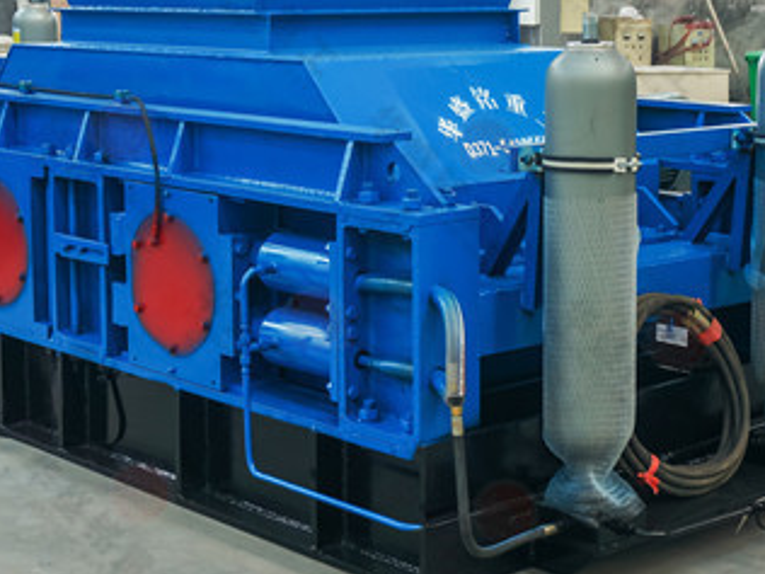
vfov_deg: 19.8
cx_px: 467
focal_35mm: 74
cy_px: 165
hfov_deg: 26.3
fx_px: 1633
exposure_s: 1/80
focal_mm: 27
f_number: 4.5
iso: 200
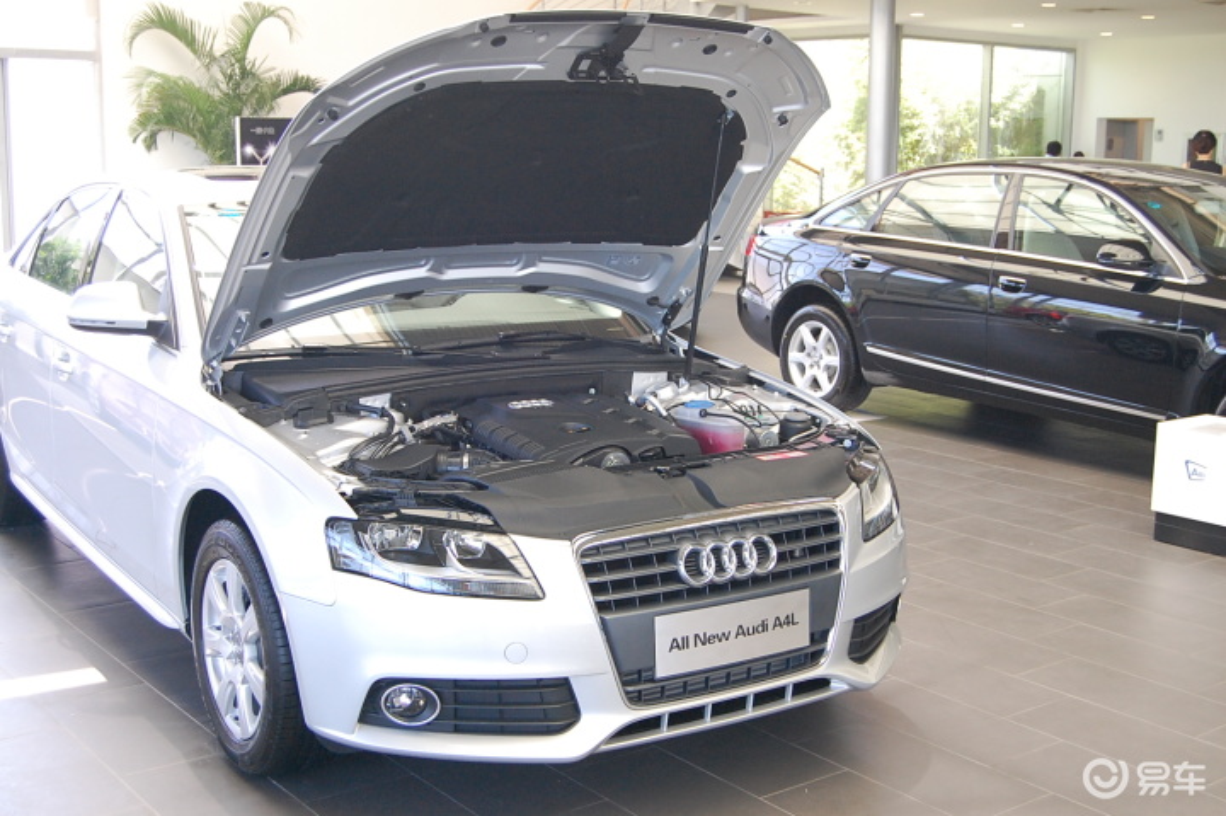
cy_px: 408
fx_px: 1531
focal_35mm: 45
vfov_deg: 29.8
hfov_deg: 43.6
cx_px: 613
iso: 800
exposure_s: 1/80
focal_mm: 30
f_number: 5.6
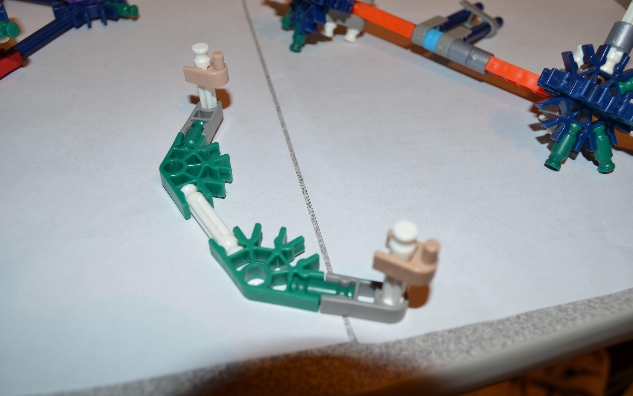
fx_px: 587
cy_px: 200
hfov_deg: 56.7
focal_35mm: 34
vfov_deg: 37.3
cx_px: 320
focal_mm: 22
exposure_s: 1/30
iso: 200
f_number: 5.6
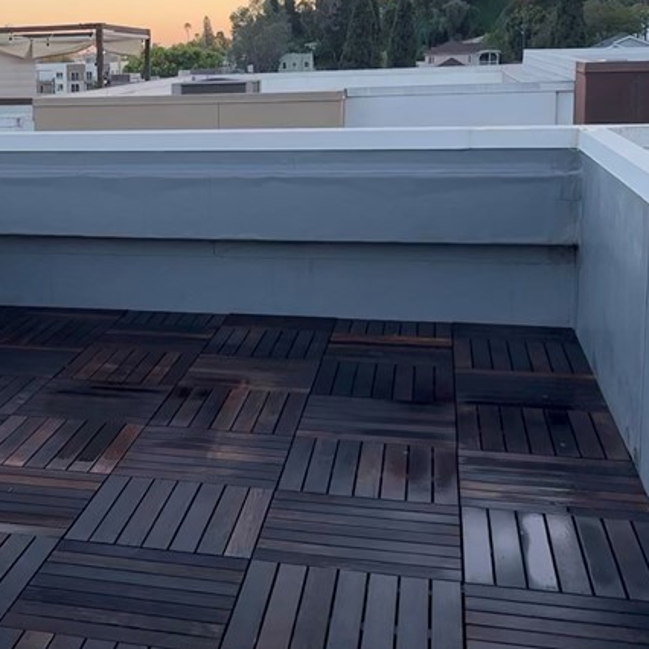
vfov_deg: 33.2
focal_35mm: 51
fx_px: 1082
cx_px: 43
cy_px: 230
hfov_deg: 31.5
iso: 80
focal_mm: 6.76
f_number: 1.78
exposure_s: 1/671
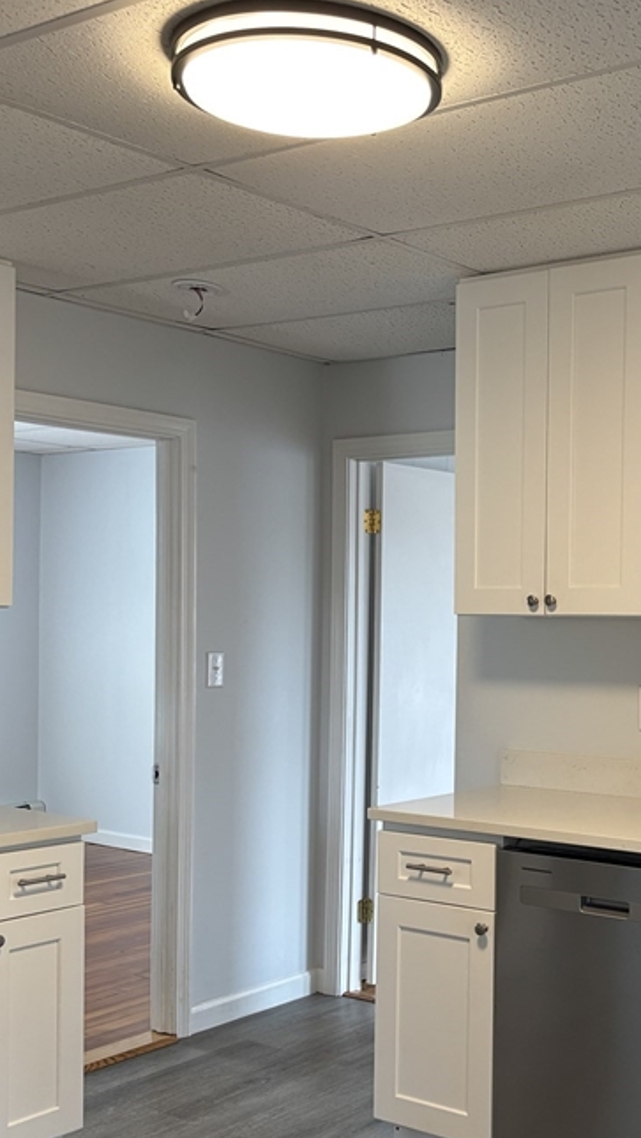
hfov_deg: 26.2
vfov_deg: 45.3
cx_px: 493
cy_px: 651
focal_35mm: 45
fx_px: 1359
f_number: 1.6
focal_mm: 5.96
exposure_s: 1/120
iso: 125
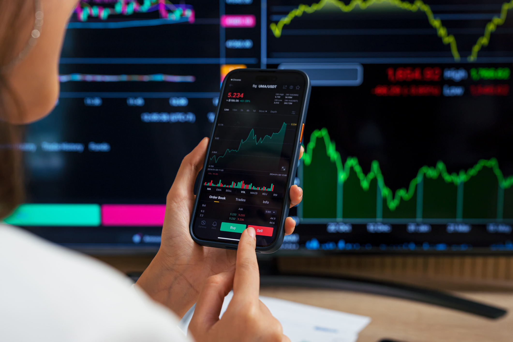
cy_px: 171
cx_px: 256
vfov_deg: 29.9
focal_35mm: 45
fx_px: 641
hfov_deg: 43.6
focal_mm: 45
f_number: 5
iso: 400
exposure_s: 1/200
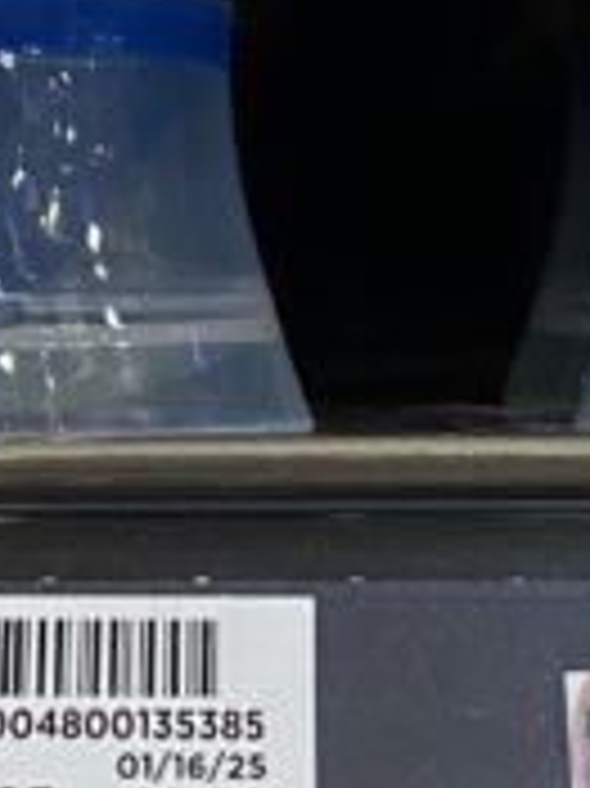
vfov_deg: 13.0
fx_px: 3458
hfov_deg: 9.7
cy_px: 252
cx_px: 149
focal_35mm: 152
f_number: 1.8
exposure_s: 1/60
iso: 80
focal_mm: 4.25
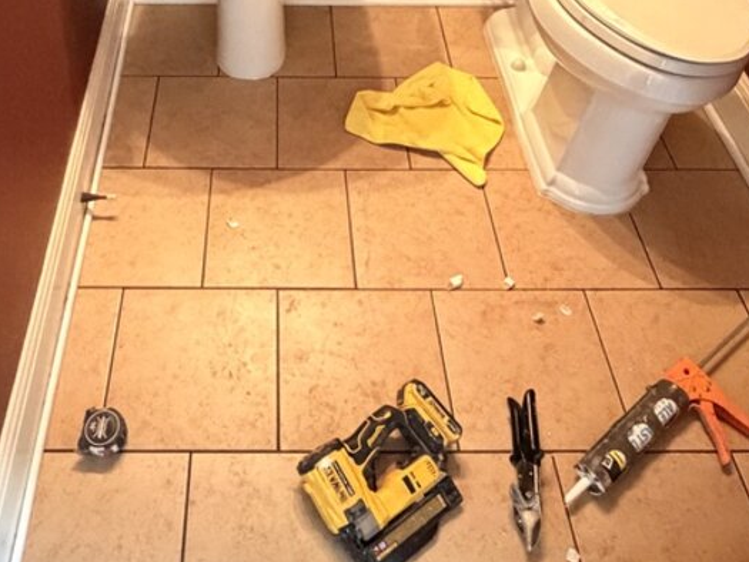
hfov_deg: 56.1
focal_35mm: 32
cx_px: 278
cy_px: 134
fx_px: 693
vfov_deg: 42.7
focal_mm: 2.22
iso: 1250
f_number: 2.2
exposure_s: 1/56
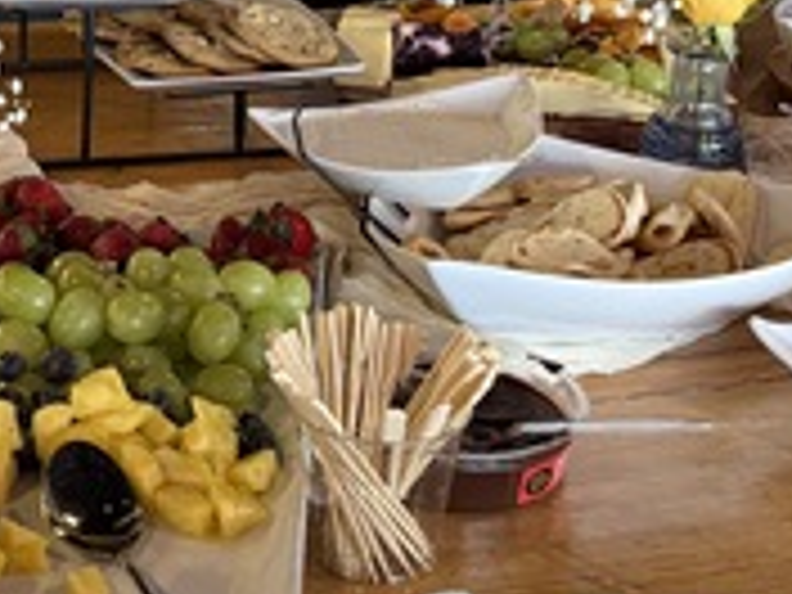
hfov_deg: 23.5
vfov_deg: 17.3
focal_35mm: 82
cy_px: -81
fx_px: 1876
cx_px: 176
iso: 400
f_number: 1.78
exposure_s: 1/60
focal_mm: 6.76
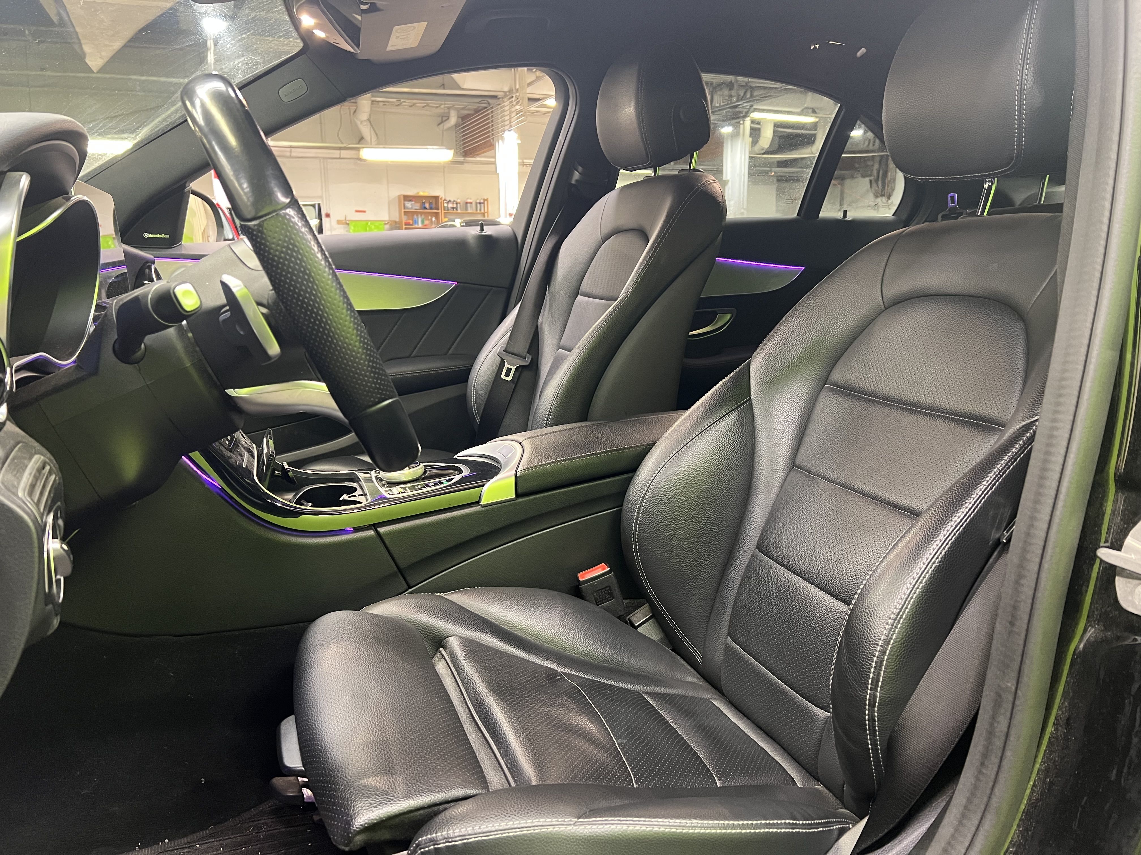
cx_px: 570
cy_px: 428
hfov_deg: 67.3
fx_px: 857
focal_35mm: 26
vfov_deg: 53.1
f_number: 1.5
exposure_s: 1/50
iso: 400
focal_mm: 5.7
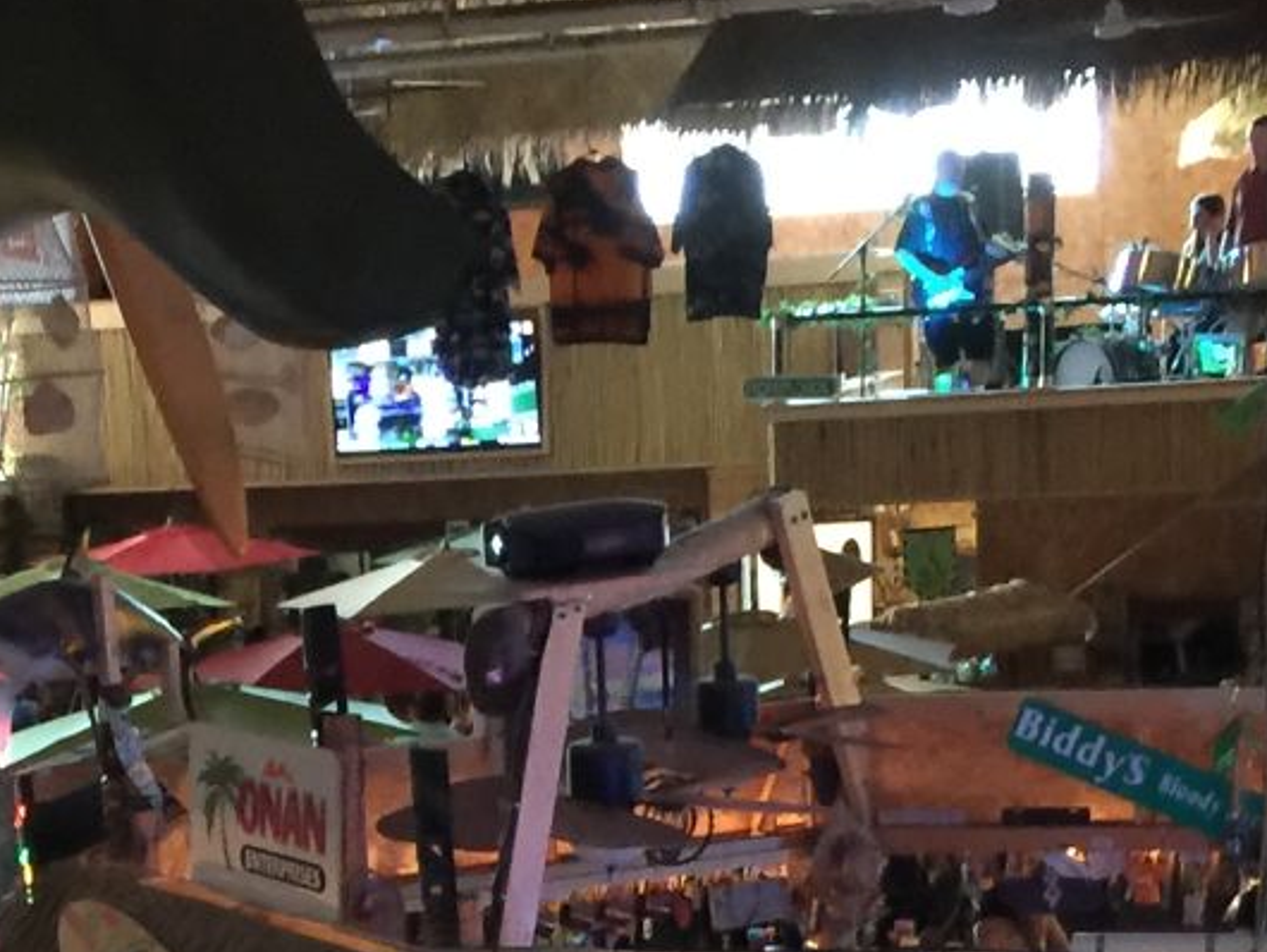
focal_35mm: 105
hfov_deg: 18.4
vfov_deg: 13.6
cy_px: 1246
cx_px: 91
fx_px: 3845
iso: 80
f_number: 2.2
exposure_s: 1/4
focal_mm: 4.15
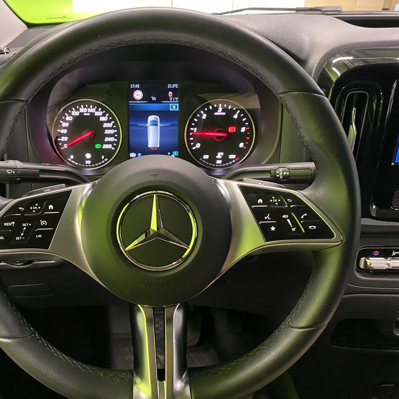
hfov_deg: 50.7
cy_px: 207
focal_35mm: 32
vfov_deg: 51.1
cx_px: 154
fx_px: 417
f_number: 1.8
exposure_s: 1/25
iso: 640
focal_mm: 4.25
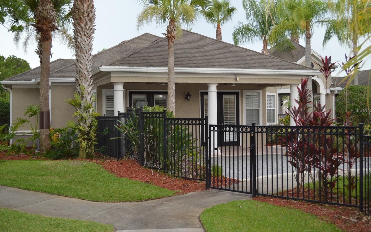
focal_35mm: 49
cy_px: 110
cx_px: 186
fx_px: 495
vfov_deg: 26.3
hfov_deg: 41.1
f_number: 4.8
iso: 400
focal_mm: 32
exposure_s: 1/100
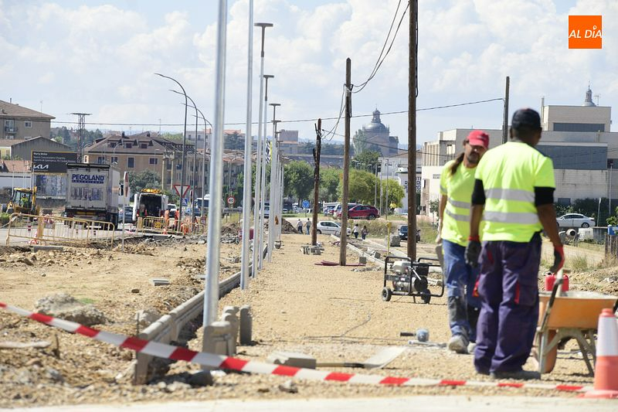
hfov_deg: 10.3
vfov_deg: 6.9
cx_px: 309
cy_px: 206
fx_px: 3432
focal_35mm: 200
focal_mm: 200
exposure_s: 1/320
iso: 250
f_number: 9
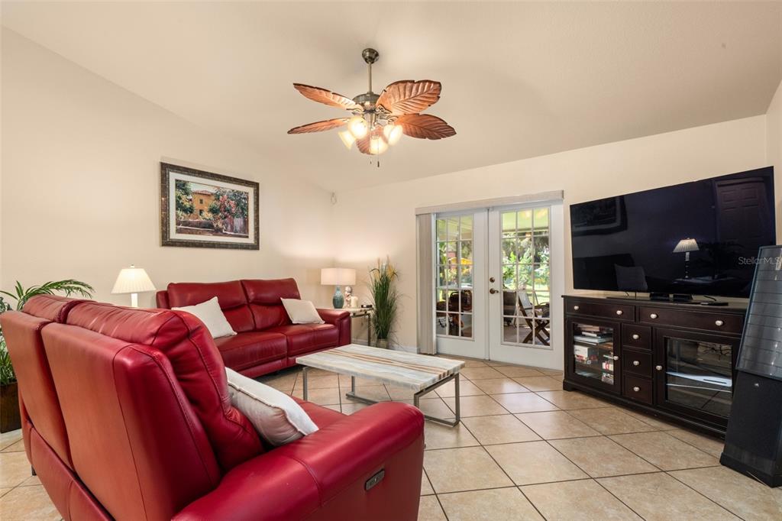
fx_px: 347
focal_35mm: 16
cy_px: 260
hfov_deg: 96.8
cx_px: 391
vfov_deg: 73.7
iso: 400
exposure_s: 1/1.67
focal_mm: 16
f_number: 11
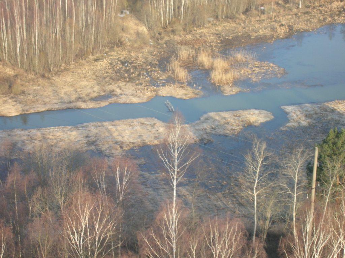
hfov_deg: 20.5
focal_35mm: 96
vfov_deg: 15.4
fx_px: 956
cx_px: 172
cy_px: 129
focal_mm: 15.9
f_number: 4.6
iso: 50
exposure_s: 1/93.4
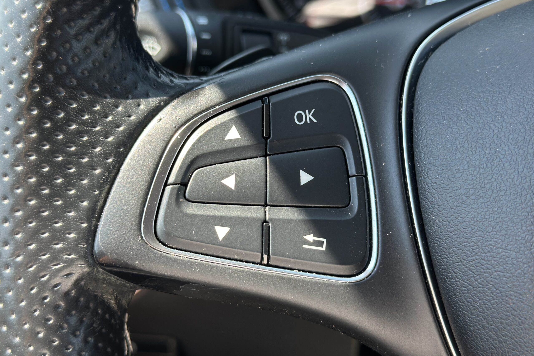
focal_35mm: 50
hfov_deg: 39.6
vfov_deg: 27.0
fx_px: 742
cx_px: 267
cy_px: 180
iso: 80
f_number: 1.78
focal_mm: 6.86
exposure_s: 1/325
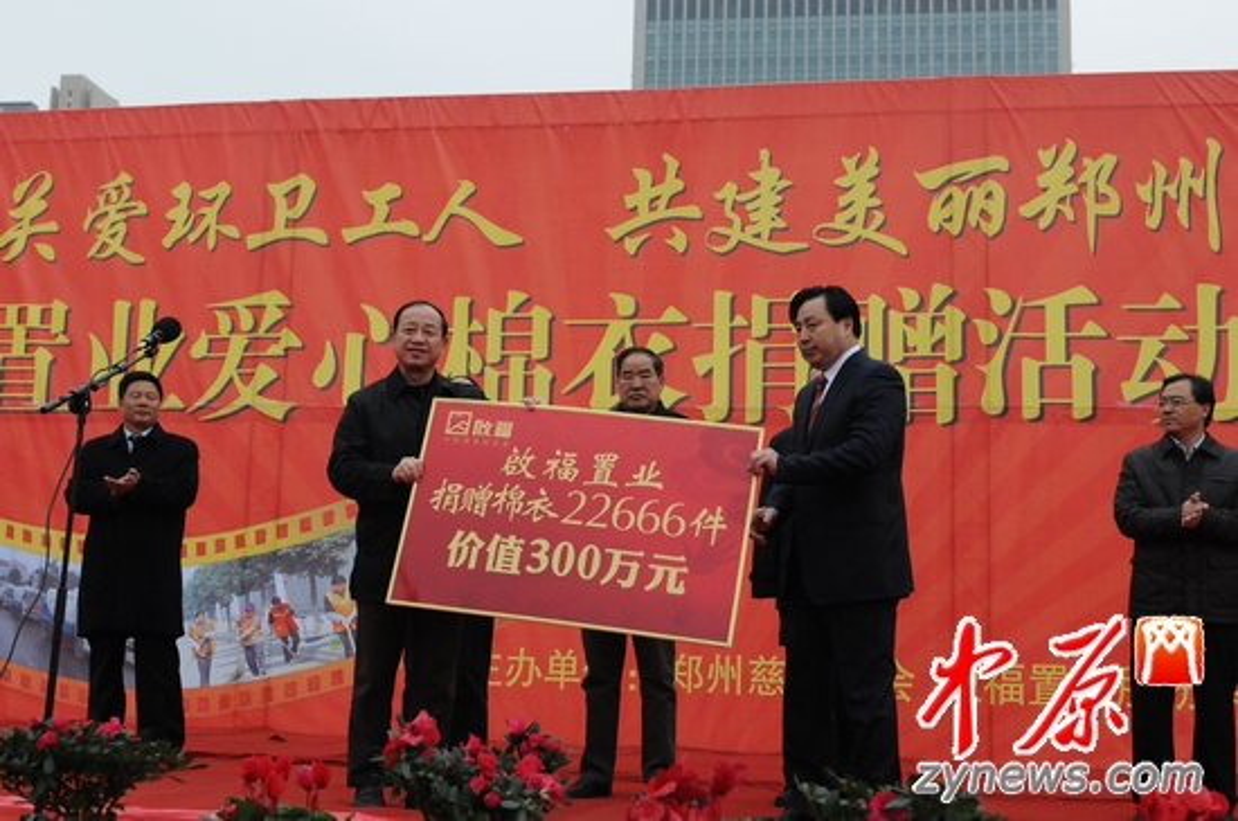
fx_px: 1442
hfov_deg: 46.5
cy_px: 410
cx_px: 619
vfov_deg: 31.8
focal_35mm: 42
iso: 2000
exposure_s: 1/3200
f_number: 4
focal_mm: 28
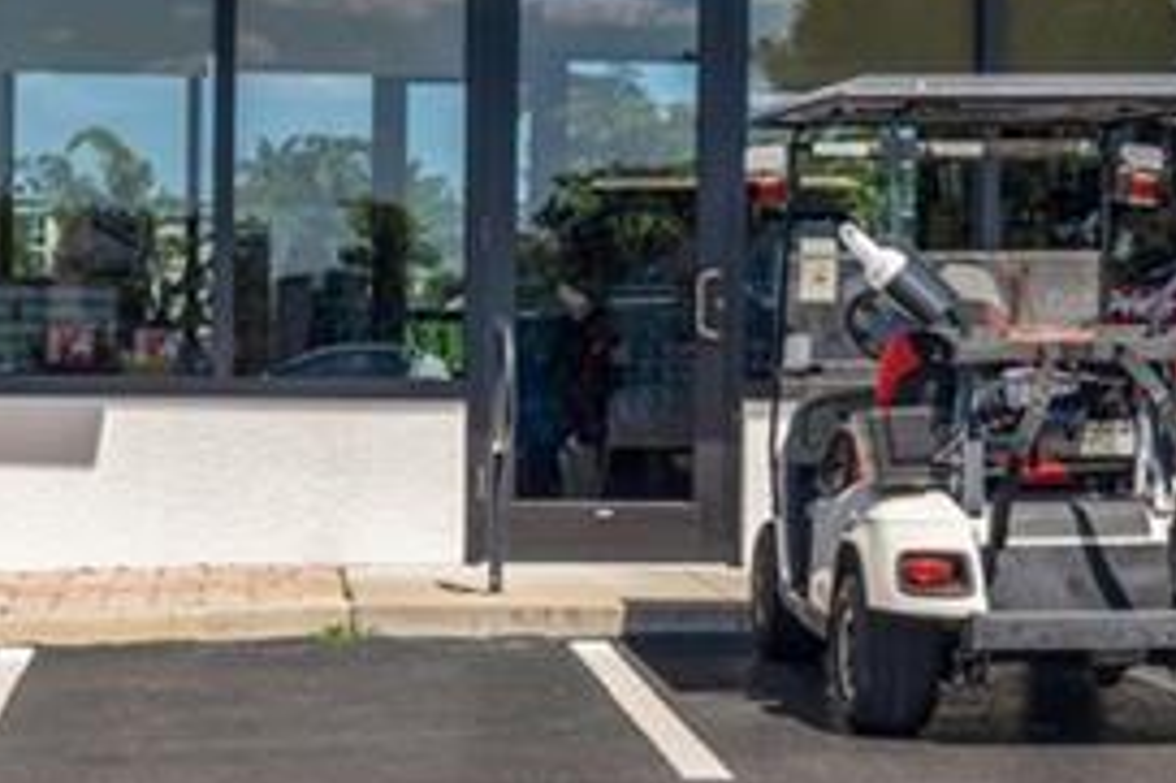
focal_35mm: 109
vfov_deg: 12.5
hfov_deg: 18.8
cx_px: 510
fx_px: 3558
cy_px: 374
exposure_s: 1/500
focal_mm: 29
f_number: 9
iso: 200
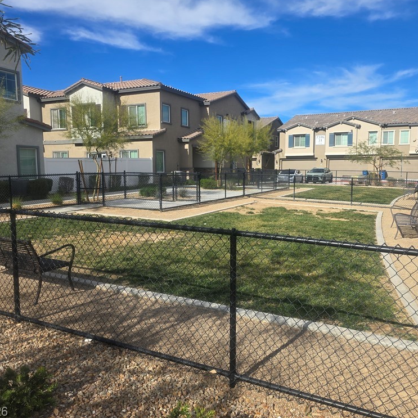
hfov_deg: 57.1
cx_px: 239
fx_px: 383
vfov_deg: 57.3
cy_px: 208
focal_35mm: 28
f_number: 1.7
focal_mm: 6.3
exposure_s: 1/873
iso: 12
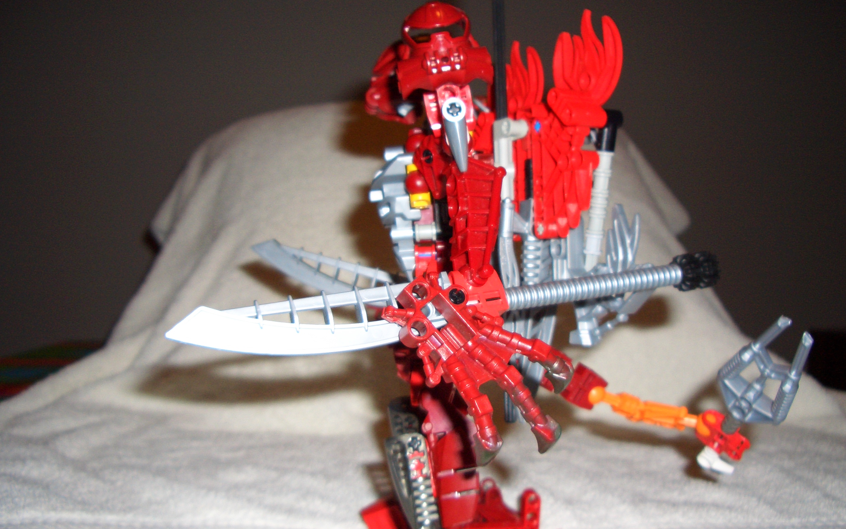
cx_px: 424
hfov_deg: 51.5
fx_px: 876
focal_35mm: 38
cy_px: 287
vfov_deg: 33.6
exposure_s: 1/60
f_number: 2.6
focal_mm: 5.8
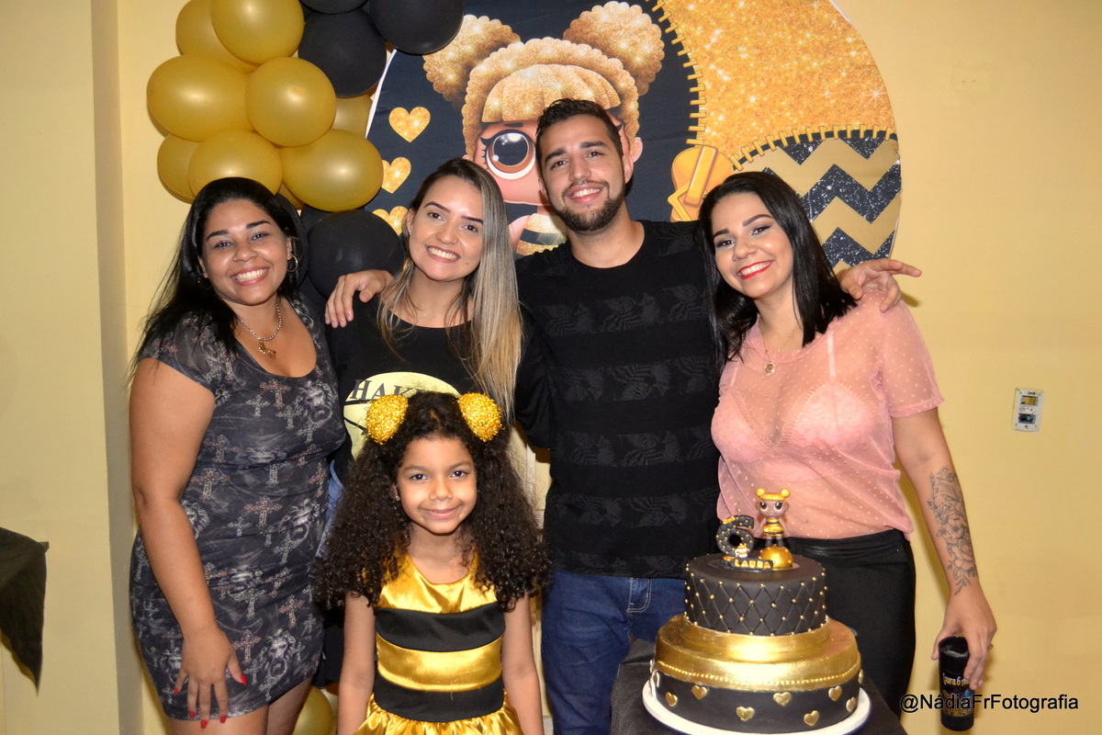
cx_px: 551
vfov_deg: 36.9
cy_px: 368
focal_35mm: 36
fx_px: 1102
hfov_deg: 53.1
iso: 3200
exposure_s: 1/60
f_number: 4
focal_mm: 24
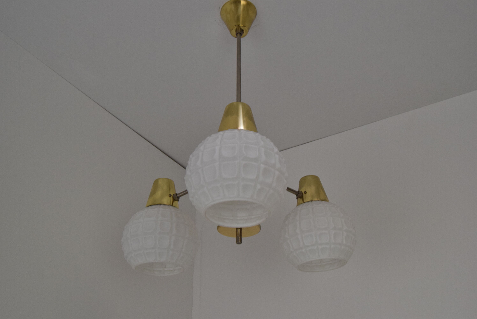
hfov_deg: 55.1
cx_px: 238
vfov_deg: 38.4
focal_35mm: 34
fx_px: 457
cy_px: 160
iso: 1600
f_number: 10
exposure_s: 1/400
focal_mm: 23
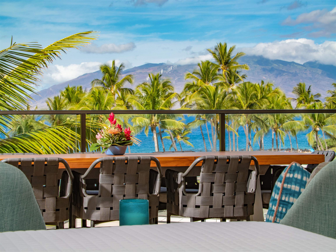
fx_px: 854
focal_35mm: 88
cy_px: 126
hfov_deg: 22.2
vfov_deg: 16.8
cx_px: 168
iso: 400
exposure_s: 1/100
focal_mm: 44
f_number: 11
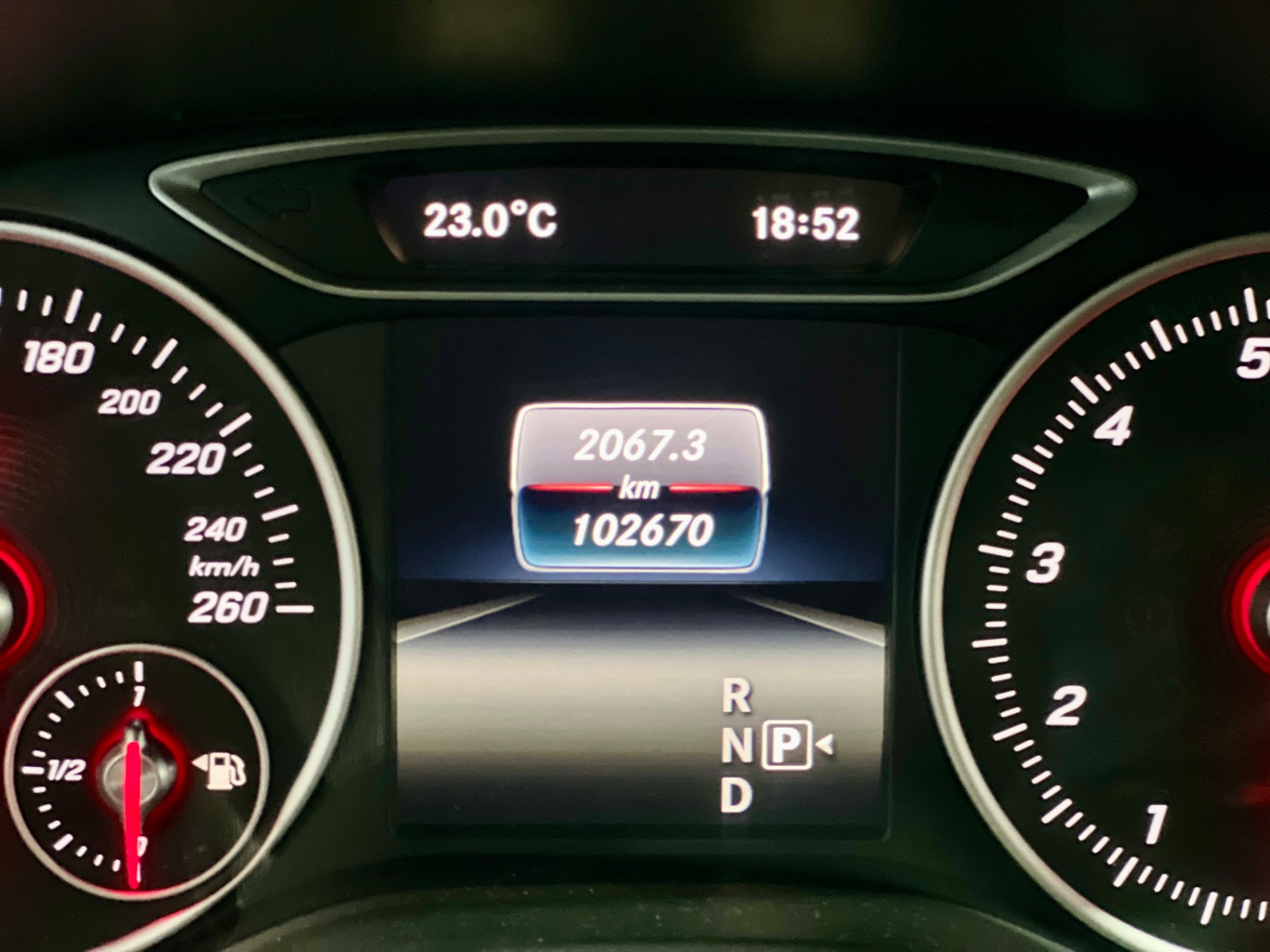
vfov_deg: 19.1
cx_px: 635
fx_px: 2825
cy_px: 476
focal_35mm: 77
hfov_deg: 25.3
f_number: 2.8
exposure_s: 1/15
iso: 800
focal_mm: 9
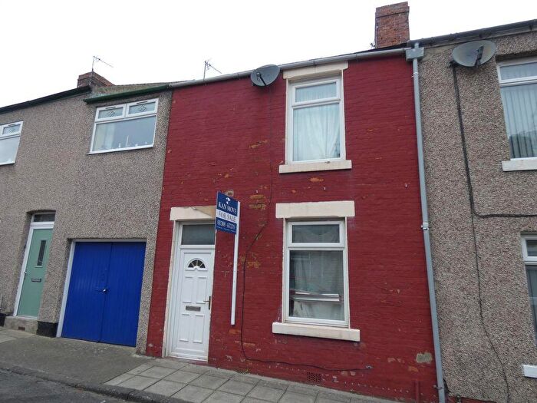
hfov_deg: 81.7
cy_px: 202
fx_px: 310
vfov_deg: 66.0
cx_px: 268
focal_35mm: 20
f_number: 2.8
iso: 80
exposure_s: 1/400
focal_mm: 3.6
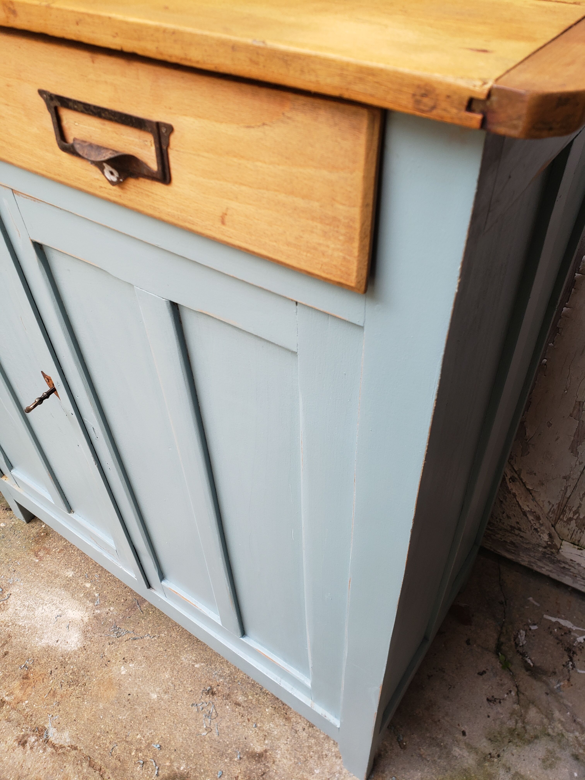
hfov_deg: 53.1
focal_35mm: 26
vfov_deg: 67.3
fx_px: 586
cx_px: 292
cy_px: 390
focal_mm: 4.3
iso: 50
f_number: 2.4
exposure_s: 1/60
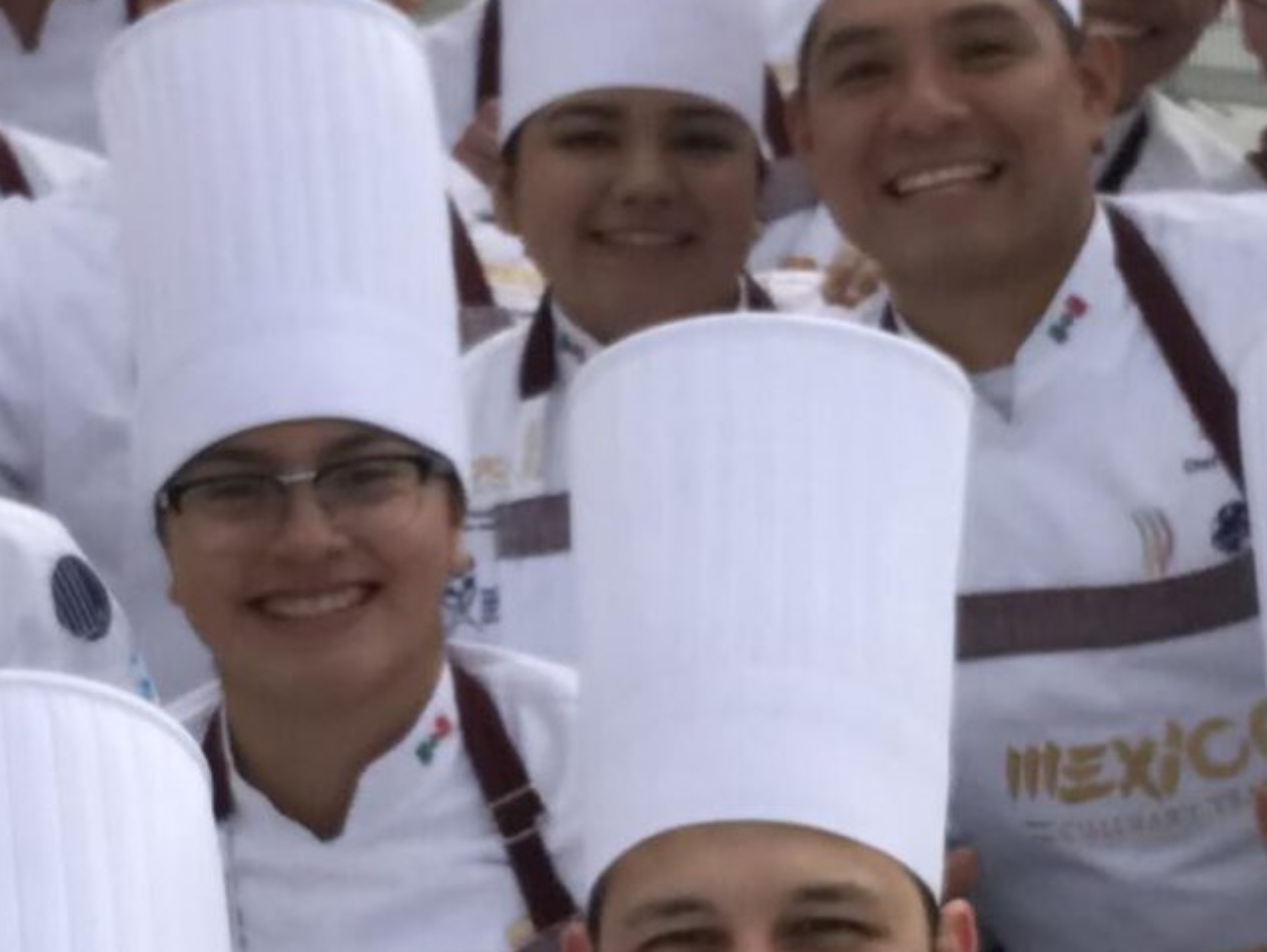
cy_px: 871
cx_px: 435
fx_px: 4724
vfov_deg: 11.4
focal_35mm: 129
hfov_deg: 15.2
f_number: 2.2
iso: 25
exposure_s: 1/833
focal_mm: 2.87
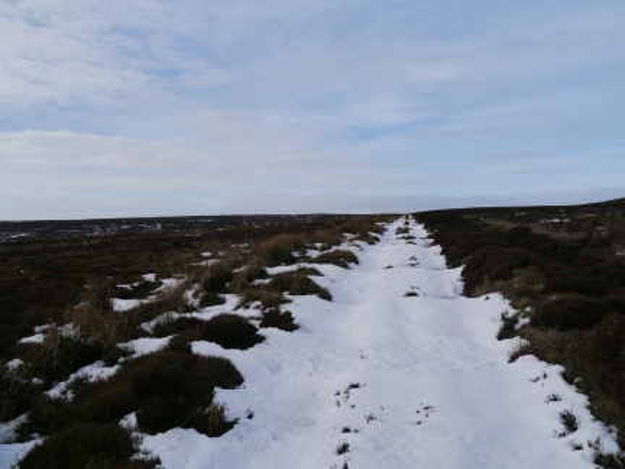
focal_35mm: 28
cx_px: 312
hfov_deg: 63.4
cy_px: 234
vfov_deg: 49.7
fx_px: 506
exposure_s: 1/640
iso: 160
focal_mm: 14
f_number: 8
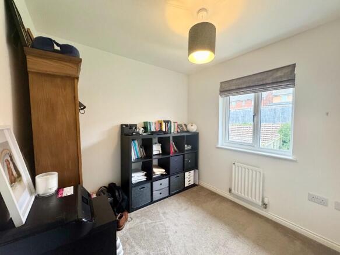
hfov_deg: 102.1
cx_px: 170
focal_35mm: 14
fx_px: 137
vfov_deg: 85.7
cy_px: 128
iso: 320
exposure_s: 1/74
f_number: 2.2
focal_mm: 2.22
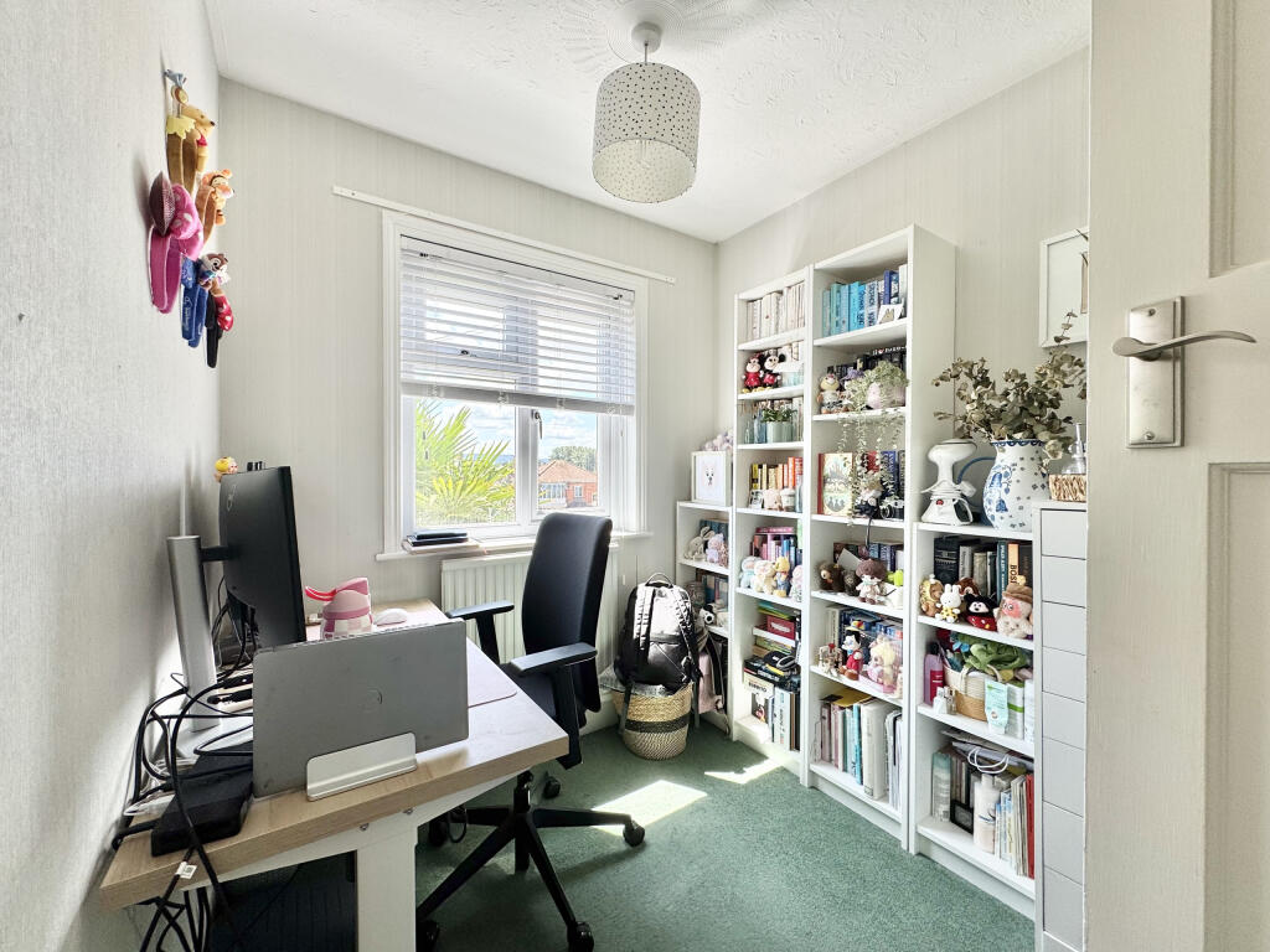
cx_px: 635
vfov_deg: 85.7
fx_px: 514
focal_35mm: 14
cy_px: 476
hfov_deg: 102.1
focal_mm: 2.22
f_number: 2.2
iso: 40
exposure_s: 1/164
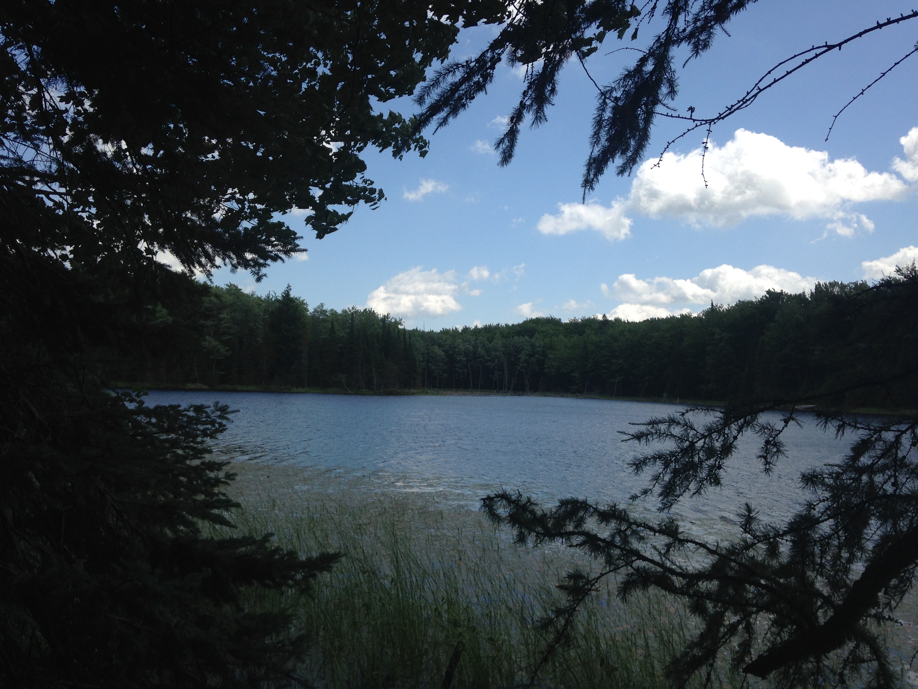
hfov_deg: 55.4
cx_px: 459
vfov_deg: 42.9
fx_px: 875
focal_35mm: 33
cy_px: 344
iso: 50
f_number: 2.4
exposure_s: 1/1748
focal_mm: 4.12
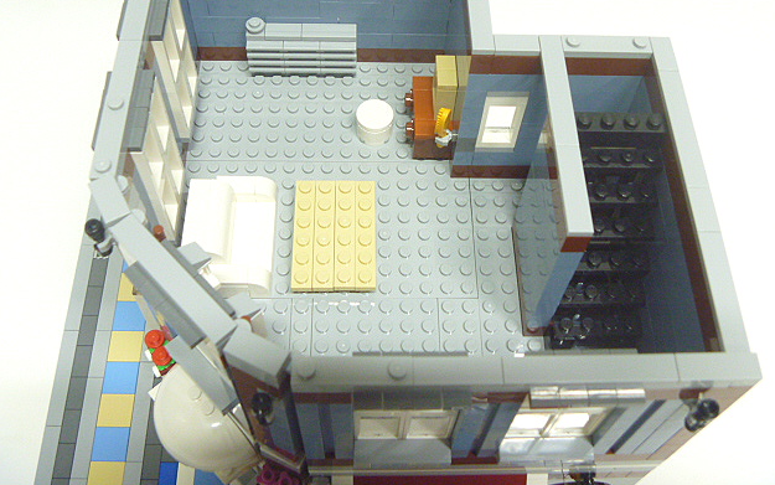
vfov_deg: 33.5
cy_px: 190
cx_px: 396
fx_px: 803
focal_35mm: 38
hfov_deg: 51.5
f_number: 3.5
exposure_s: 1/10
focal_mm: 6.3
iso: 400
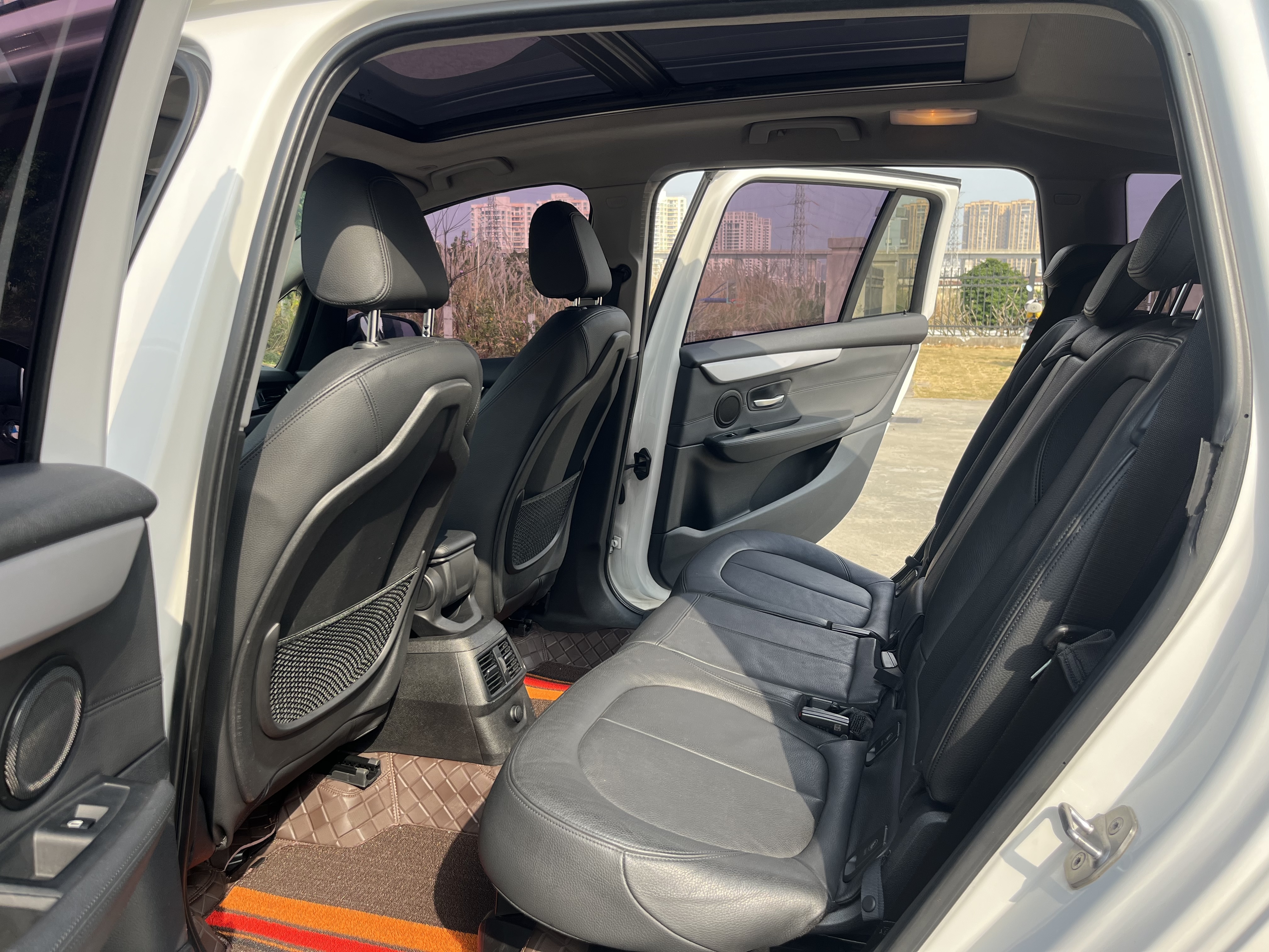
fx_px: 953
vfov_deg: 53.1
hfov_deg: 67.3
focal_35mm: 26
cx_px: 634
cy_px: 476
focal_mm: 5.1
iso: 50
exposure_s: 1/635
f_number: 1.6
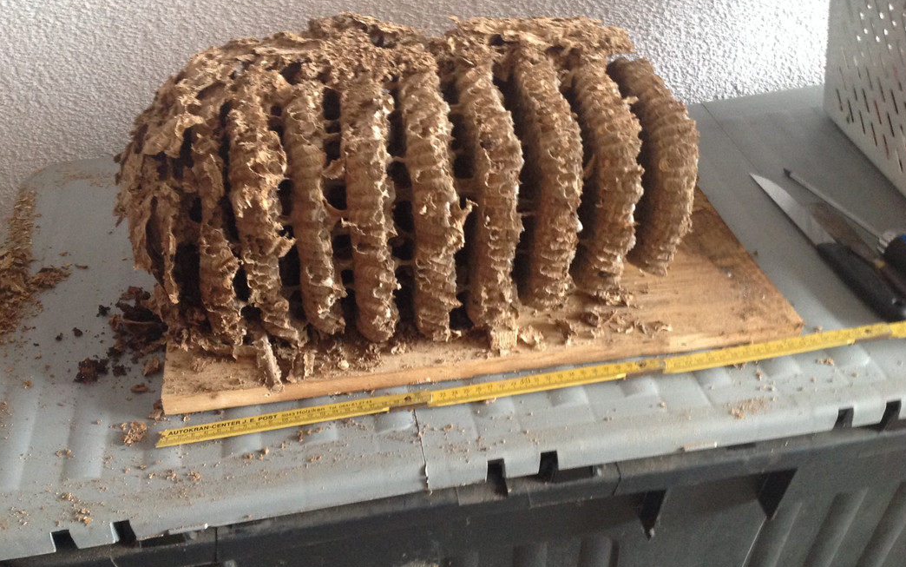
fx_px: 938
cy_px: 312
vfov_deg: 33.6
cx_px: 451
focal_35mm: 38
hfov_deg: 51.5
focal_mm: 4.28
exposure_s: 1/15
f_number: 2.4
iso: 250
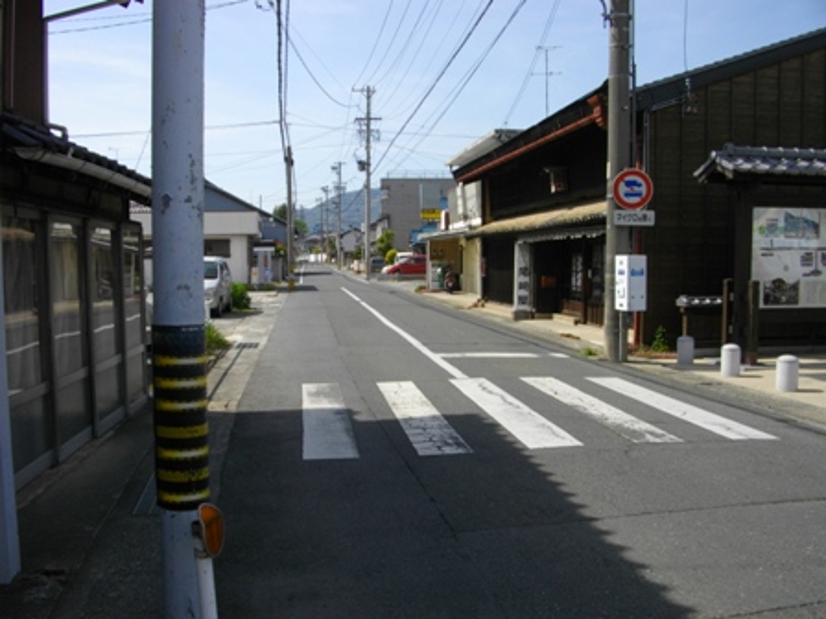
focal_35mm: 32
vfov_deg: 44.2
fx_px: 764
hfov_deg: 56.8
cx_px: 413
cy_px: 310
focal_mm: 5.7
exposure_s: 1/400
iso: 100
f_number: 5.5
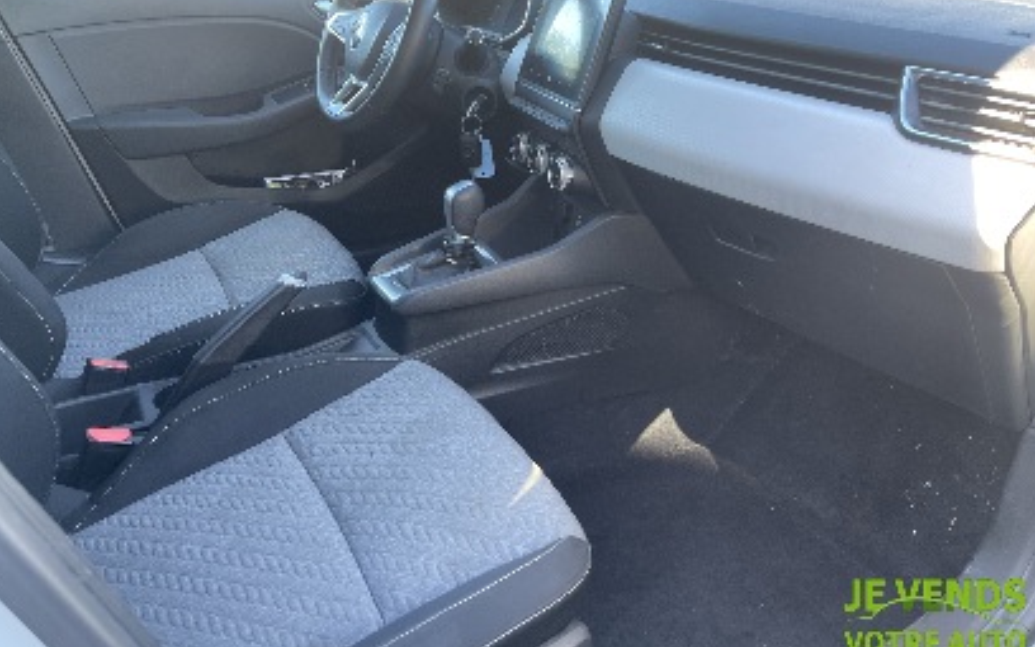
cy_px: 279
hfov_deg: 68.4
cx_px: 512
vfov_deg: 45.9
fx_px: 762
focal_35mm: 27
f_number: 1.6
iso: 100
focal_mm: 5.1
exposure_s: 1/121
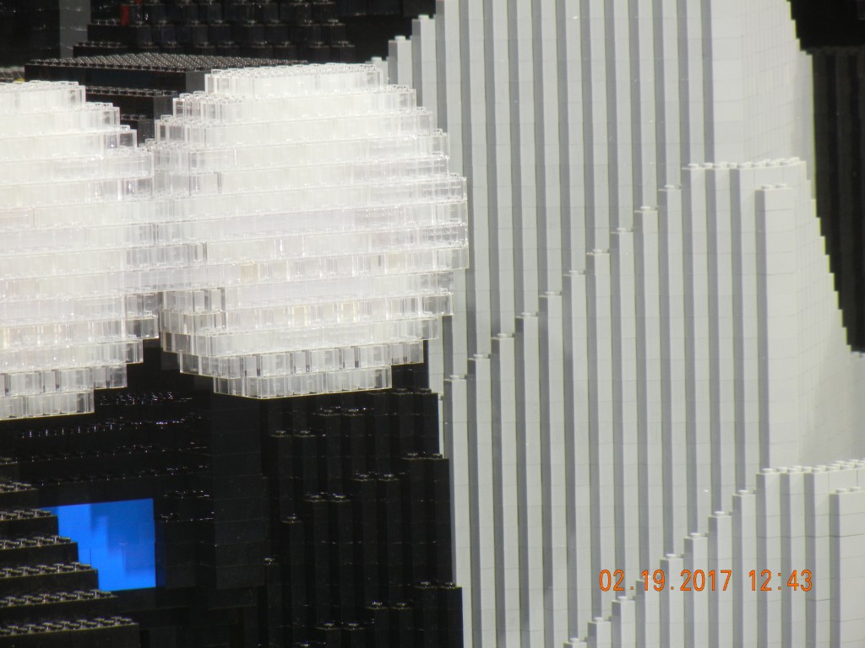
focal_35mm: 300
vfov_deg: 5.0
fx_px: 7497
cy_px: 324
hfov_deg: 6.6
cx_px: 432
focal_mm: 54
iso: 287
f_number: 5.6
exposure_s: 1/30
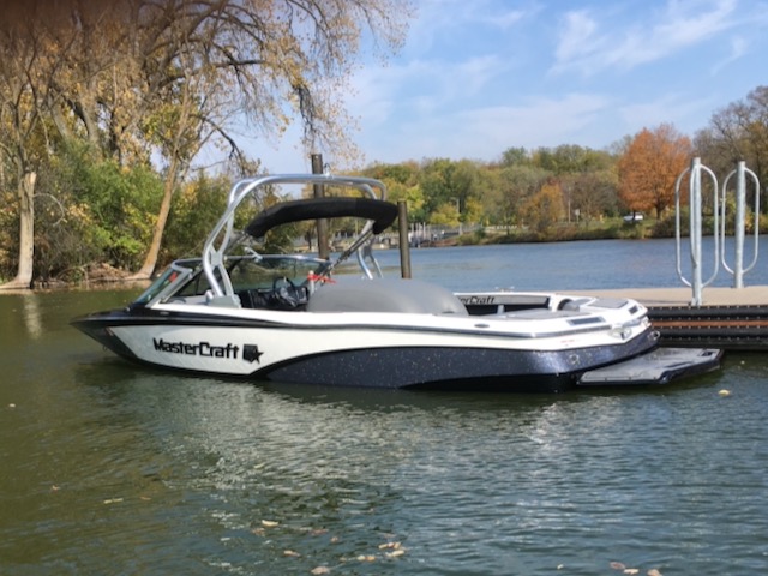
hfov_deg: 61.7
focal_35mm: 29
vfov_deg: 48.2
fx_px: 643
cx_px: 384
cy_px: 288
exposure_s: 1/1326
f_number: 2.2
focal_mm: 4.15
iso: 25
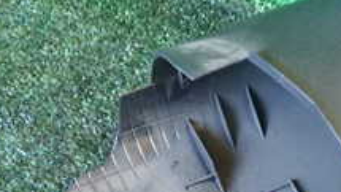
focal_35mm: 91
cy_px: 192
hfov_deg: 22.4
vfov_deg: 13.1
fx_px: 823
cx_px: 354
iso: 640
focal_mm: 5.4
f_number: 2.3
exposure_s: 1/30
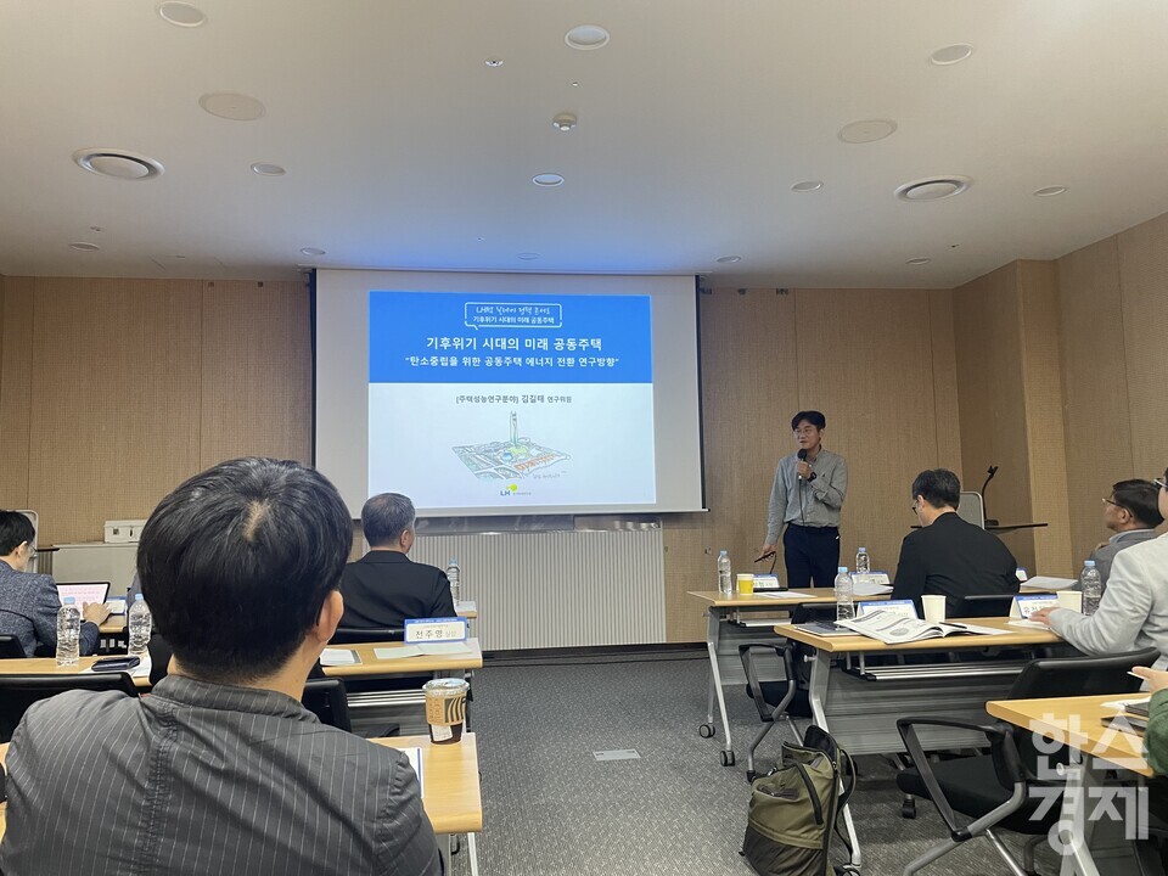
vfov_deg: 53.1
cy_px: 438
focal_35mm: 26
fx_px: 877
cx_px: 584
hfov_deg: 67.3
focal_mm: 4.2
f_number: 1.6
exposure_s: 1/60
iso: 200
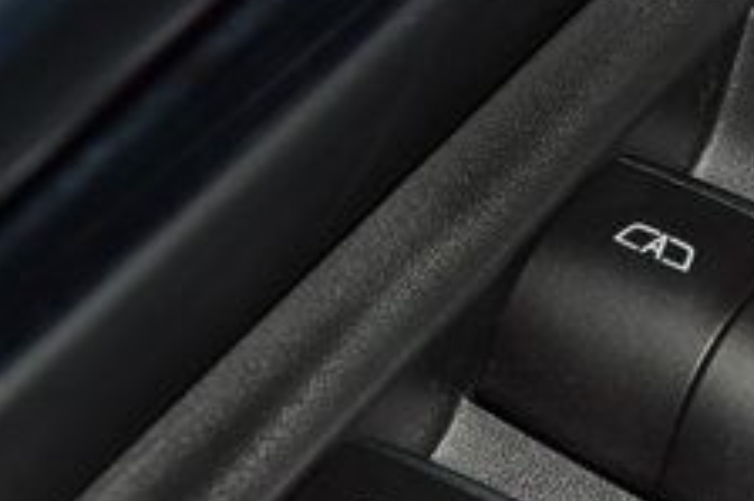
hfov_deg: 6.9
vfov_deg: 4.6
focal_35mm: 300
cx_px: 693
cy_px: 318
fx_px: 6279
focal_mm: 70
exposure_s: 1/125
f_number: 8
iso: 100
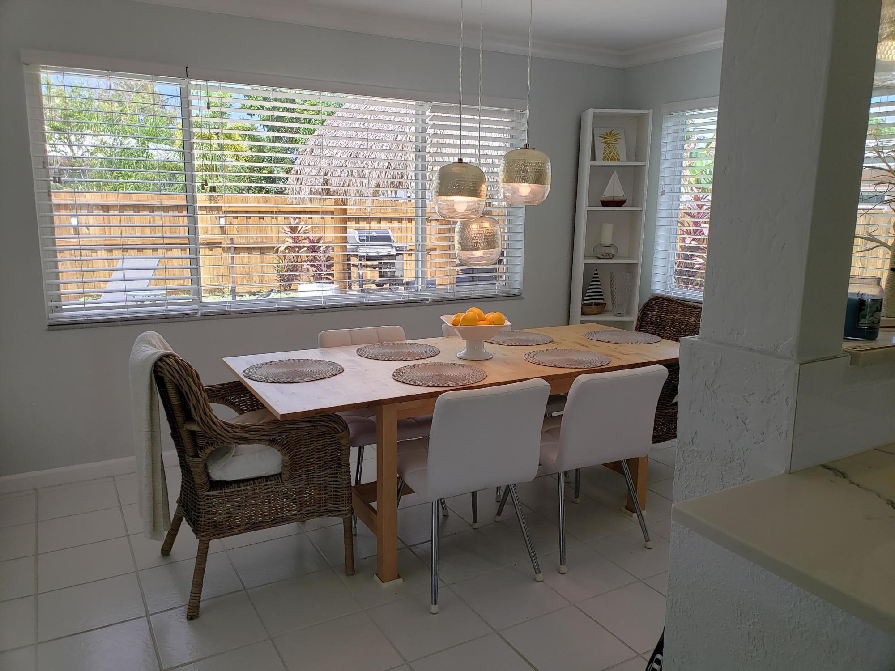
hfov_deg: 67.3
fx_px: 672
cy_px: 336
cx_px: 448
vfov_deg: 53.1
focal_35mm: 26
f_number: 2.4
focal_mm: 4.3
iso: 50
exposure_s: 1/134
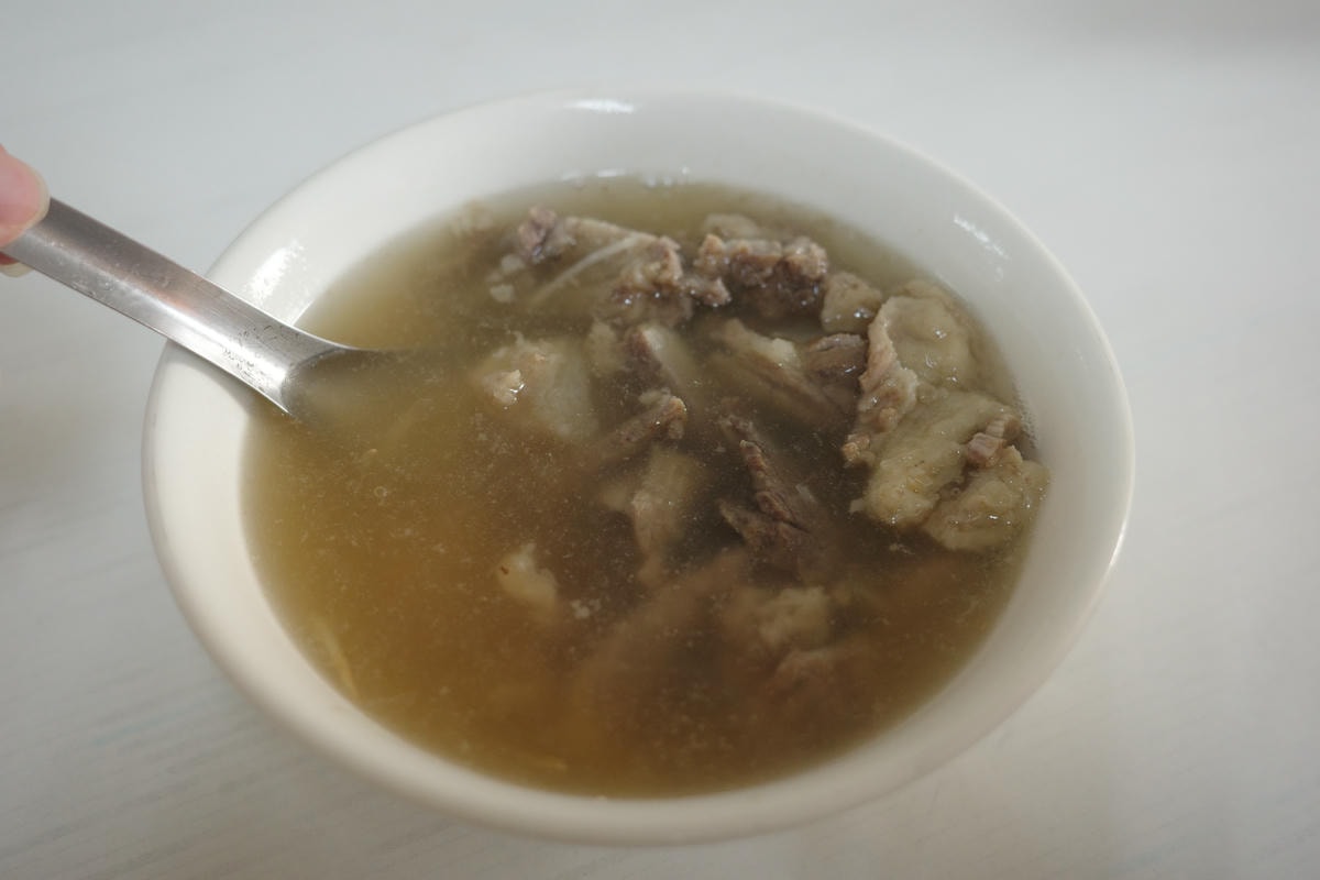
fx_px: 1467
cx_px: 660
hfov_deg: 48.5
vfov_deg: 33.4
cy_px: 440
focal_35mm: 40
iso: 800
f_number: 2.8
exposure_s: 1/60
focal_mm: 26
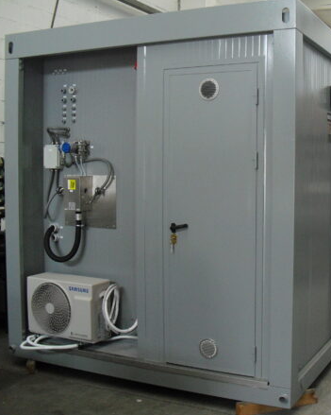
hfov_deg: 31.0
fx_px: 588
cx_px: 240
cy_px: 203
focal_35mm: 48
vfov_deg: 38.8
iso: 400
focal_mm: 6.3
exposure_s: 1/60
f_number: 3.1
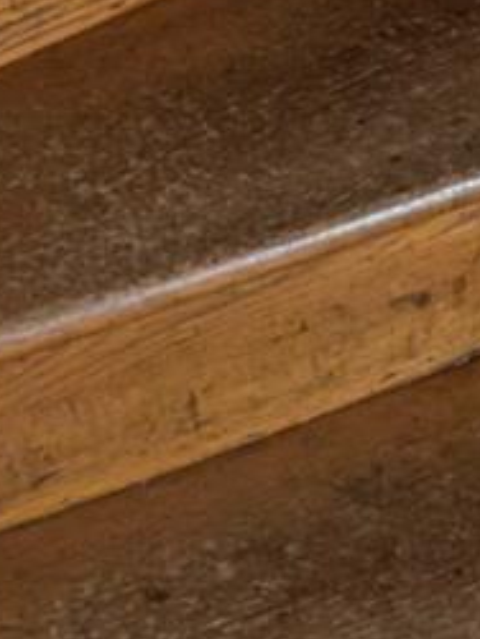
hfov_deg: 10.0
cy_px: -694
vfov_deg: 12.0
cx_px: -272
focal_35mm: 144
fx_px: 2658
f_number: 1.68
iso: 549
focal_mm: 6.9
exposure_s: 1/108
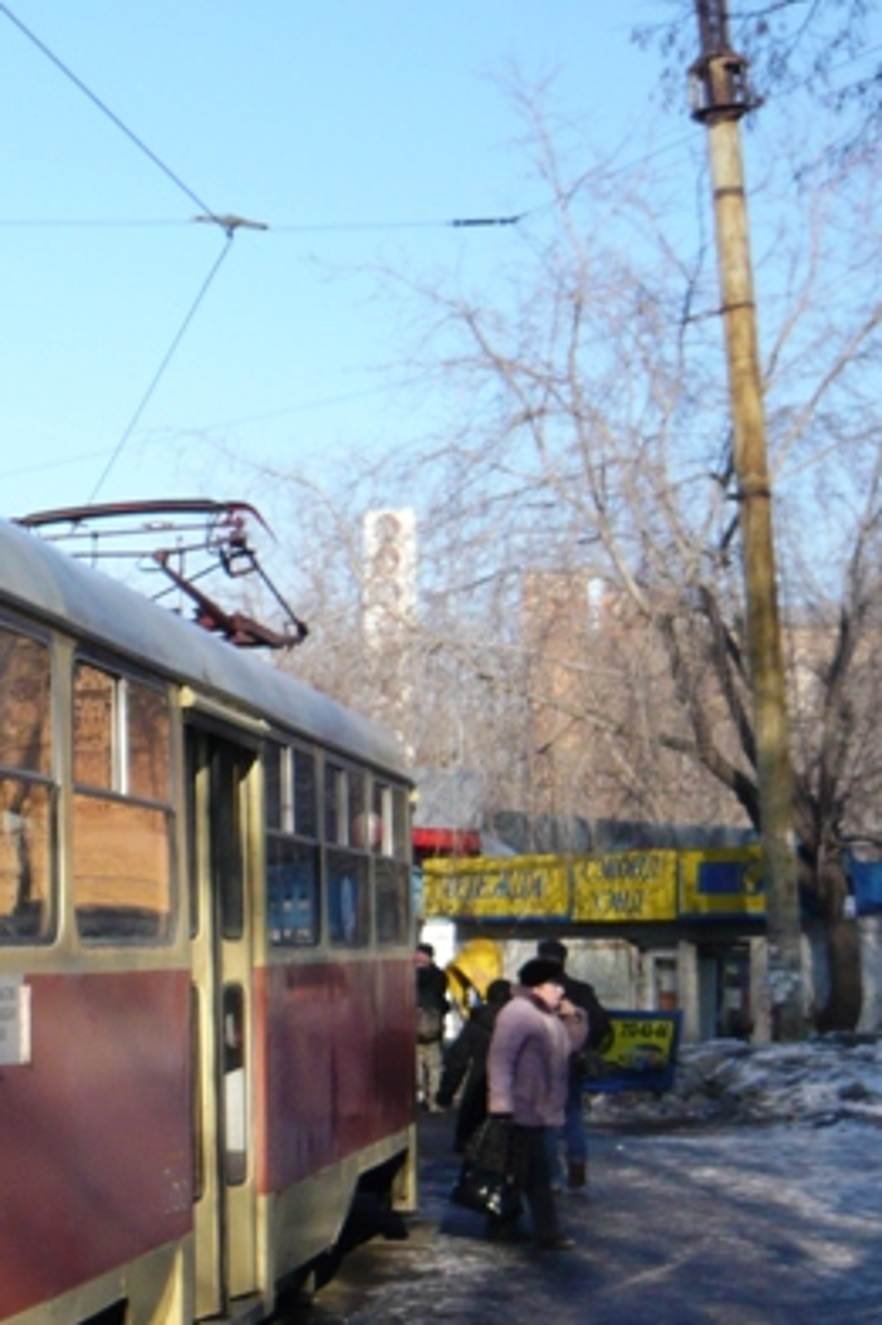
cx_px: -372
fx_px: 2501
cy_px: 916
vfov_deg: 29.4
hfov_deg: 18.2
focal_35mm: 68
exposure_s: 1/800
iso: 100
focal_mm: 5.2
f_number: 3
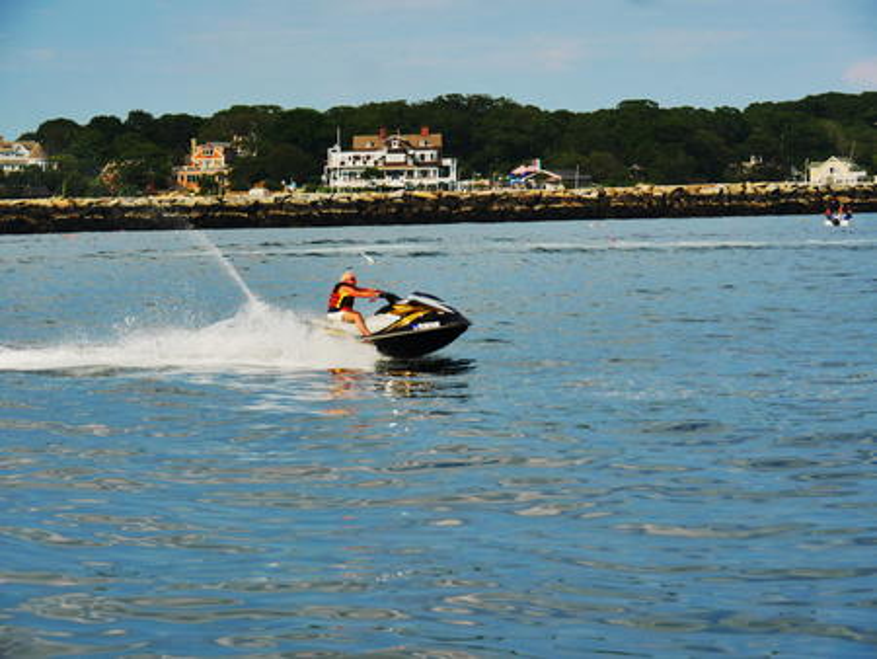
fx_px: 3549
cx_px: 438
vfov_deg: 10.6
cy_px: 330
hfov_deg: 14.1
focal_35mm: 140
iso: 200
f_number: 7.1
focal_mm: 70
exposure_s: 1/500
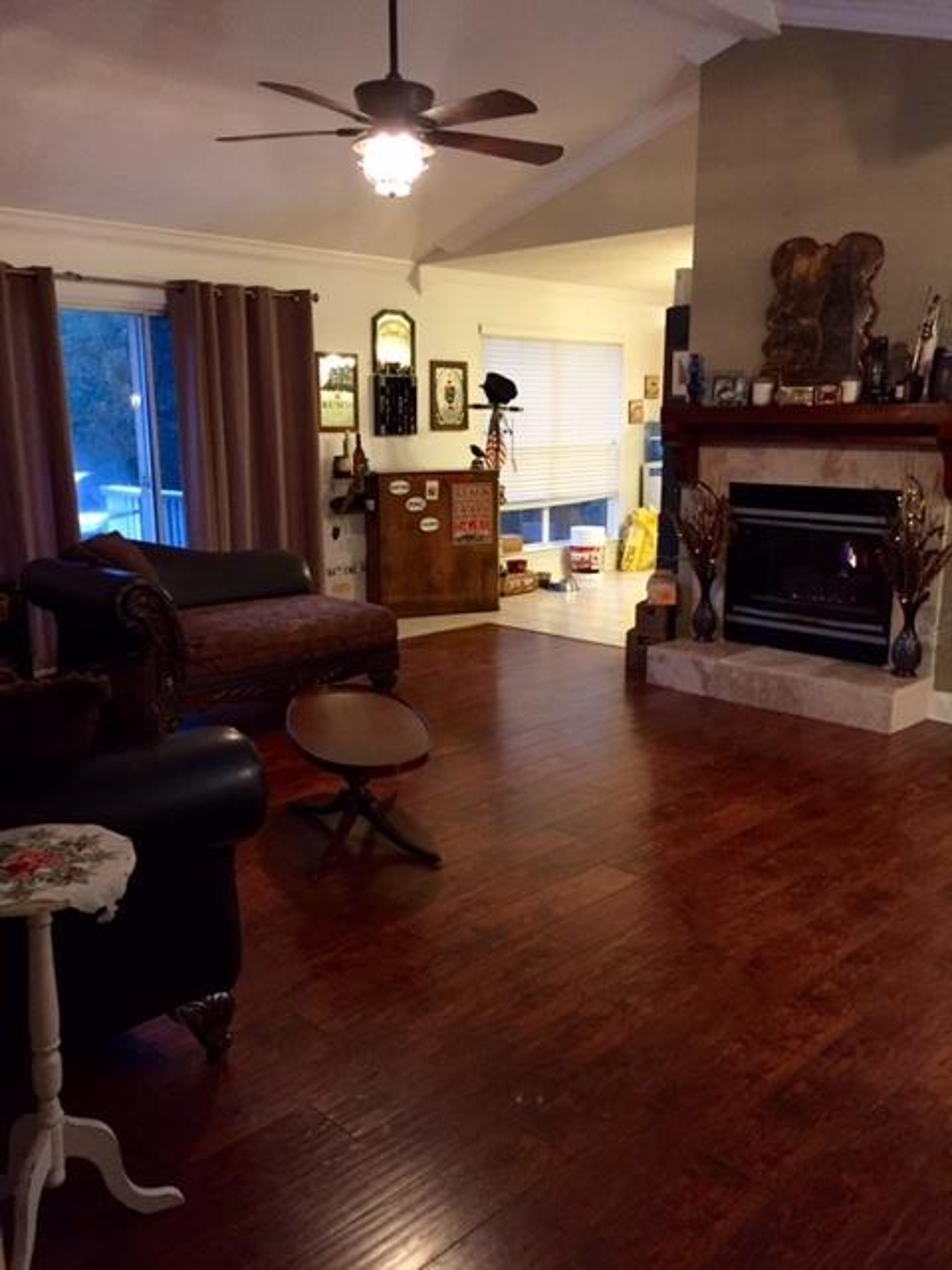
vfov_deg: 61.7
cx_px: 476
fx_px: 1063
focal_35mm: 29
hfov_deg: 48.2
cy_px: 635
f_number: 2.2
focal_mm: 4.15
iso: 250
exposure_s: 1/15
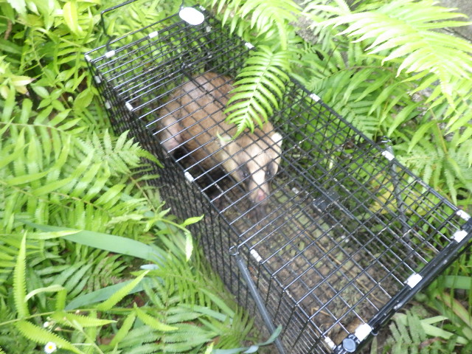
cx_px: 236
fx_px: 382
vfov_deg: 49.7
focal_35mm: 28
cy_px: 177
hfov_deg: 63.4
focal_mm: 5
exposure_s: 1/45
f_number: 3.5
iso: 640
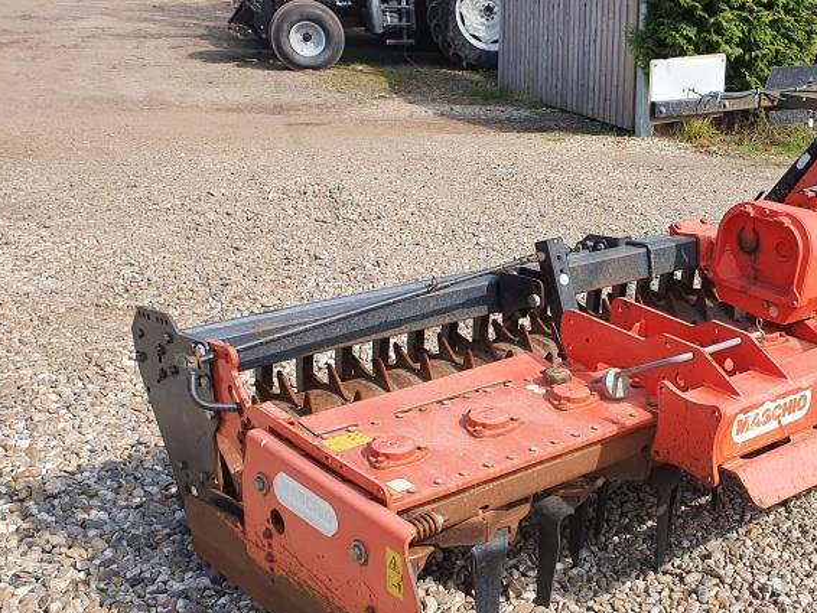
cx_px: 703
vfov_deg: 30.7
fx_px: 1110
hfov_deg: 38.2
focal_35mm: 47
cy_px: 391
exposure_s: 1/1136
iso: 50
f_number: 2.4
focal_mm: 4.32
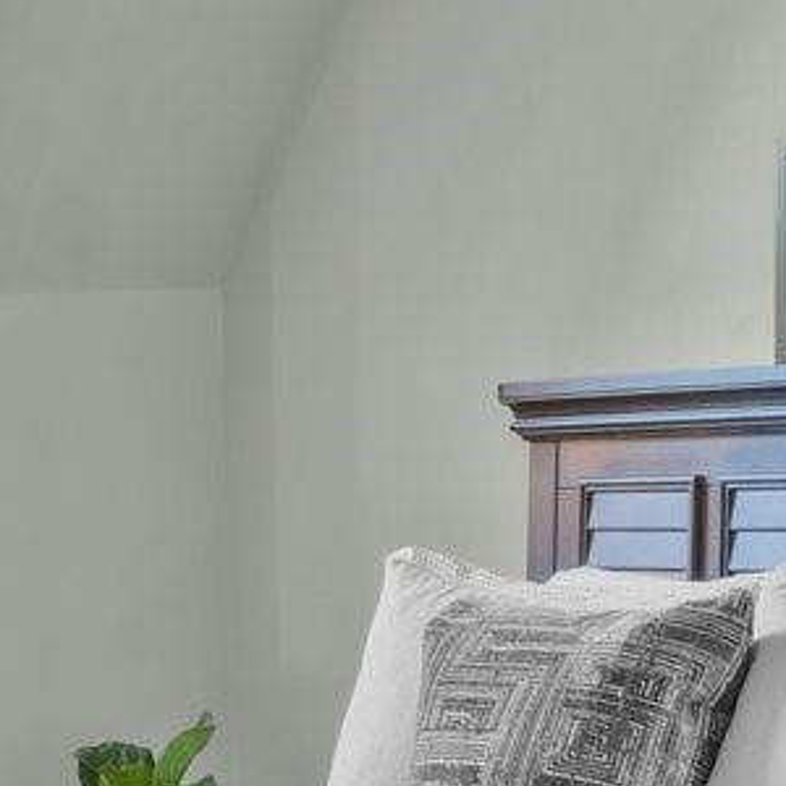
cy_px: 574
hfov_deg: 14.1
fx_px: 3134
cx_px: -3
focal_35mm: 122
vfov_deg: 14.2
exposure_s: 2.5
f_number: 10
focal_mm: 14
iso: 100
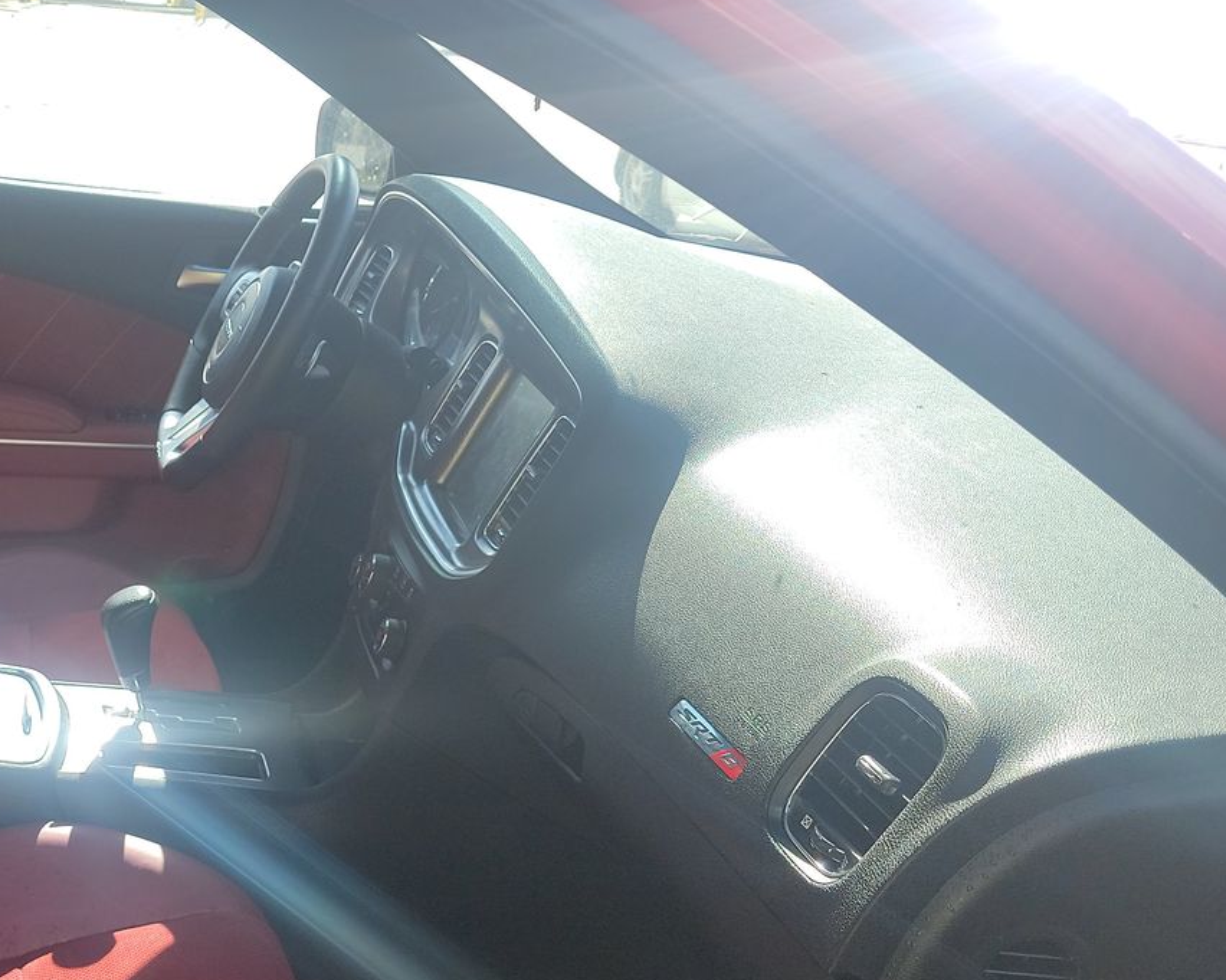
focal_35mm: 44
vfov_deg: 33.8
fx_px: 1596
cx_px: 92
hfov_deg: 38.7
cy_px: 656
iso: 50
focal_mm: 6.7
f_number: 1.8
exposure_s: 1/203
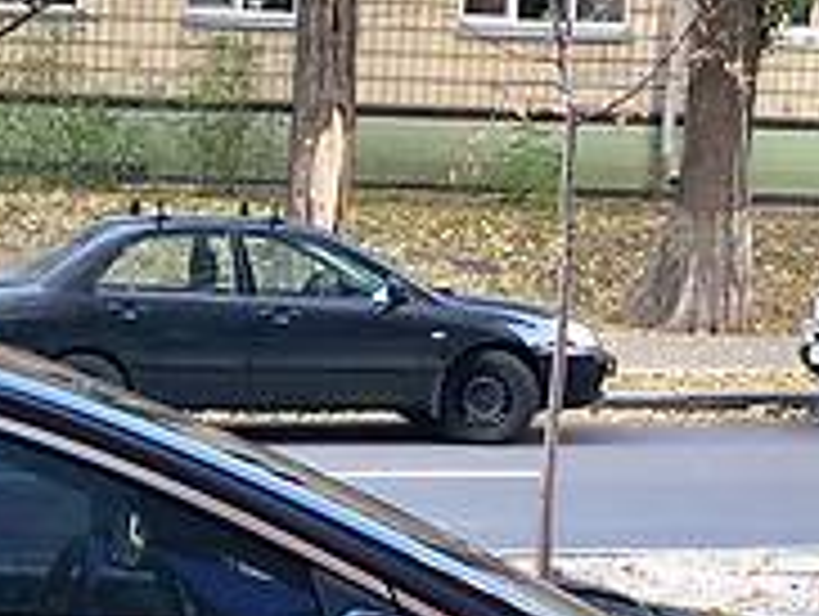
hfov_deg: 15.3
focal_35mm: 123
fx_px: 2914
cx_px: -216
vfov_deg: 12.0
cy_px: 589
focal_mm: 4
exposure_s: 1/33
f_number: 1.8
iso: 32
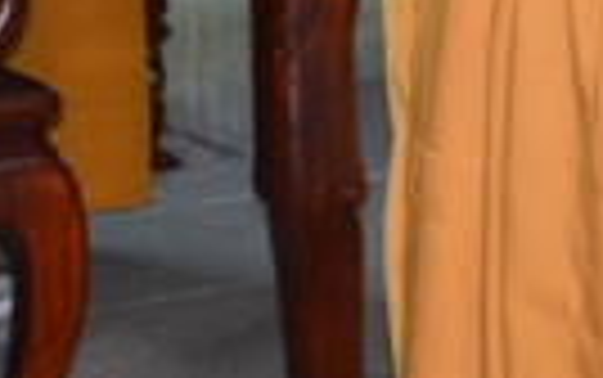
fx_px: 4201
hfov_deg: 8.2
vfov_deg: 5.0
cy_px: -576
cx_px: 418
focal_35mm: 255
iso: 1600
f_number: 5
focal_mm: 35
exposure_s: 1/60
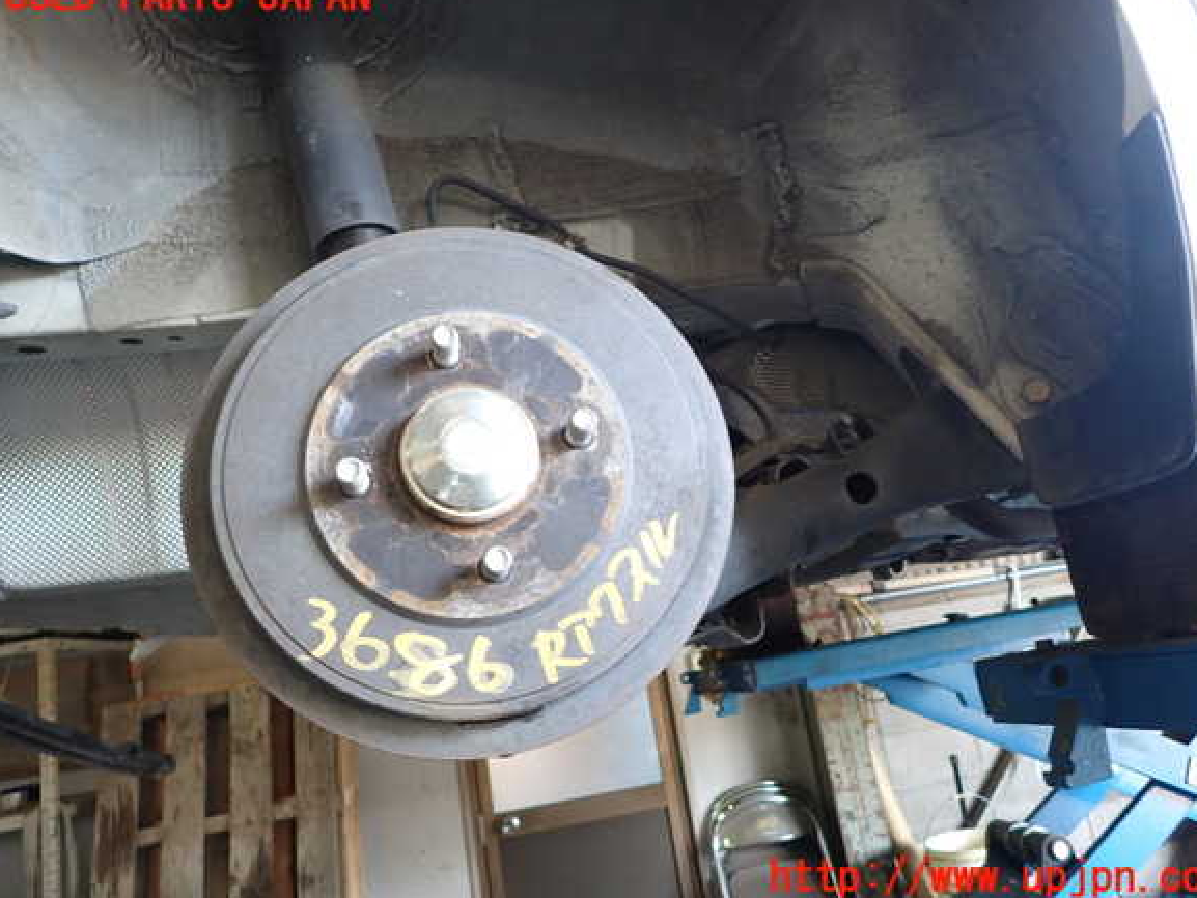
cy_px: 438
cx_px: 616
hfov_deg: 67.3
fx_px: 899
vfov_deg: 53.1
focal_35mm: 26
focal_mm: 4.5
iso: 200
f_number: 2
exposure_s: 1/40
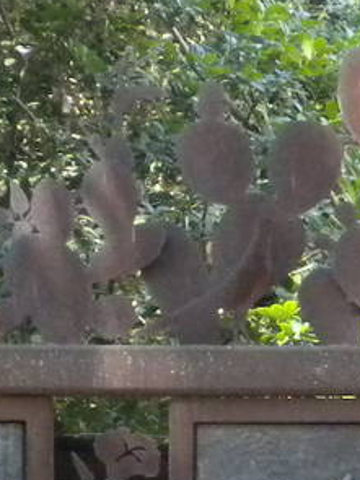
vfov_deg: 9.6
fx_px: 2789
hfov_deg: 7.3
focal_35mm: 201
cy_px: 659
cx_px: 458
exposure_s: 1/330
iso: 400
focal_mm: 6.6
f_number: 3.5
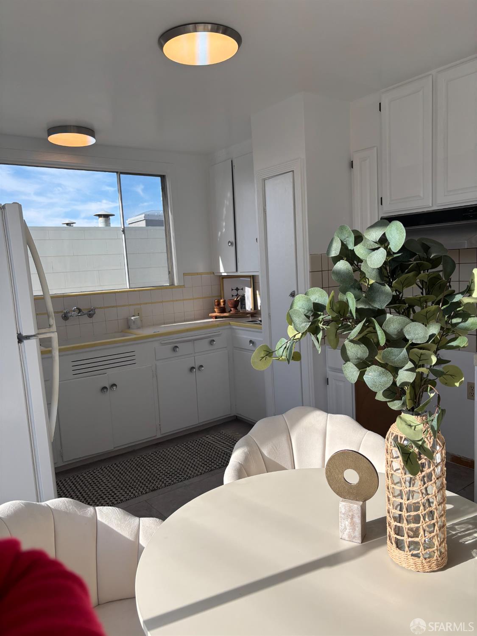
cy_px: 318
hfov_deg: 53.1
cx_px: 238
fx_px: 477
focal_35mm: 26
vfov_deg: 67.3
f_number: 1.6
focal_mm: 5.96
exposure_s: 1/2342
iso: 50
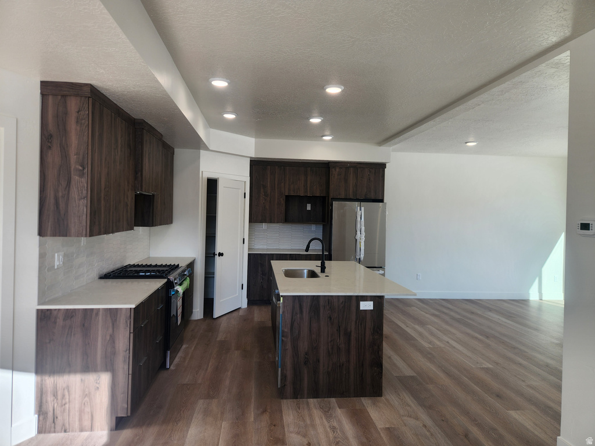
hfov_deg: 73.9
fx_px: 395
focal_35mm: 23
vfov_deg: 58.9
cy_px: 223
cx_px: 298
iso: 20
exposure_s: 1/186
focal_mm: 5.4
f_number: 1.8
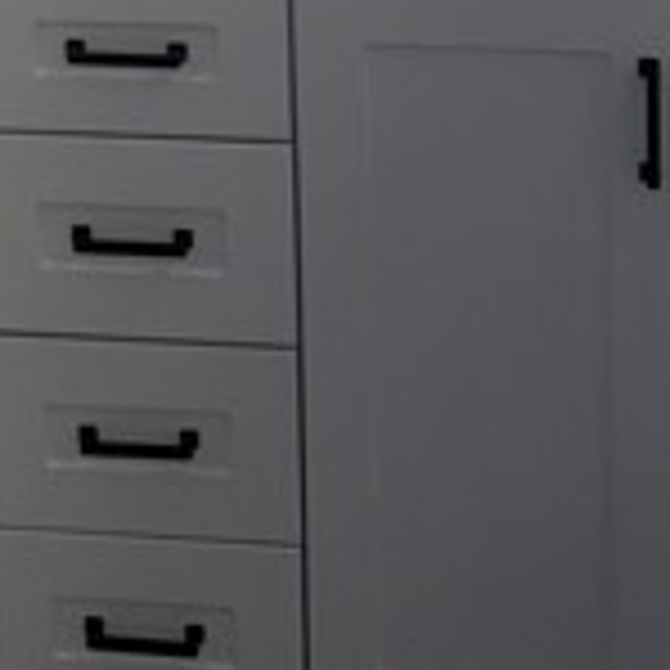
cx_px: -13
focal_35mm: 91
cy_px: -477
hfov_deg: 18.5
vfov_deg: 16.5
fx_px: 1993
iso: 100
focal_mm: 6.76
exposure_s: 1/290
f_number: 1.78
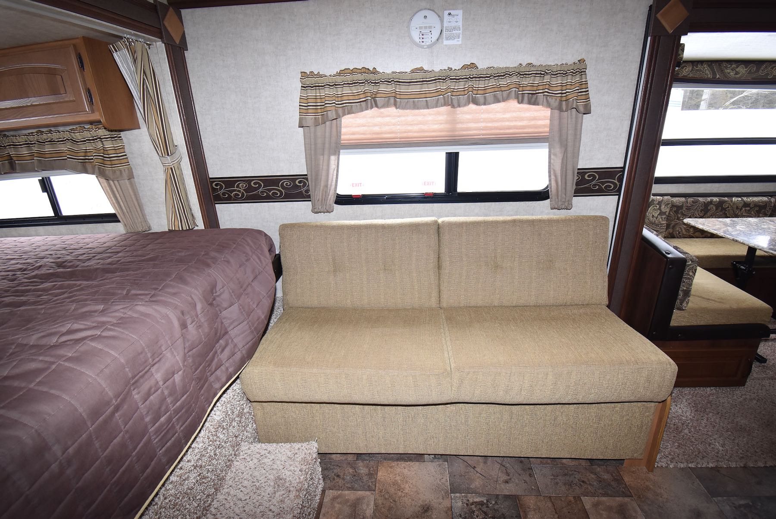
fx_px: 372
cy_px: 260
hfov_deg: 92.4
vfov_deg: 69.8
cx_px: 388
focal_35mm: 17
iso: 640
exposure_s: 1/125
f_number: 5.6
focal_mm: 11.5
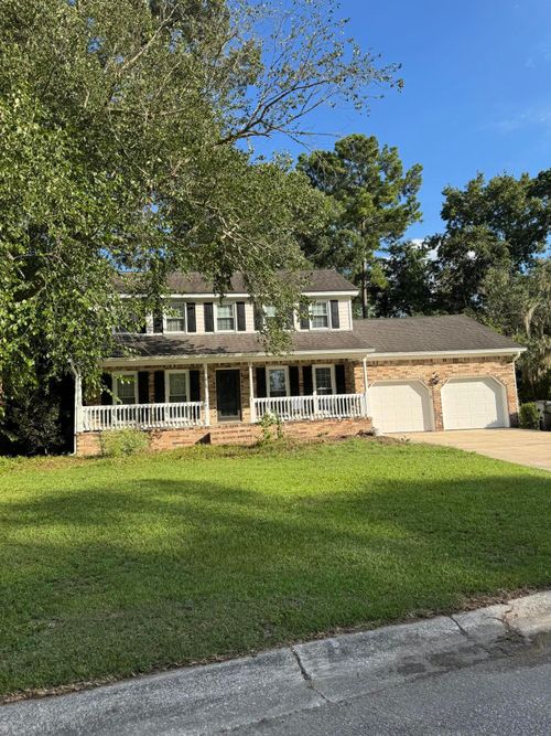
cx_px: 276
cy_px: 368
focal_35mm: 24
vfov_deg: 71.6
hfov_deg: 56.8
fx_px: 510
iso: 80
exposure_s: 1/2174
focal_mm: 6.76
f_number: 1.78
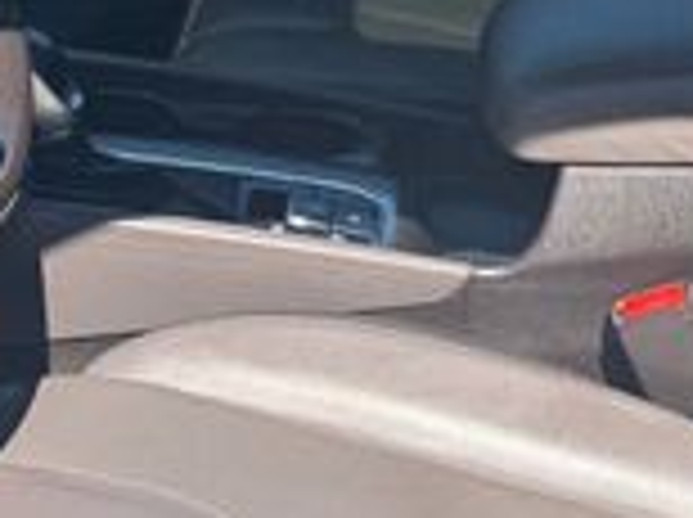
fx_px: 1999
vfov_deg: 14.5
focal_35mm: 100
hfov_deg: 19.7
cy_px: -5
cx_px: 396
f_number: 1.78
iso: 80
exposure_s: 1/1193
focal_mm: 6.76
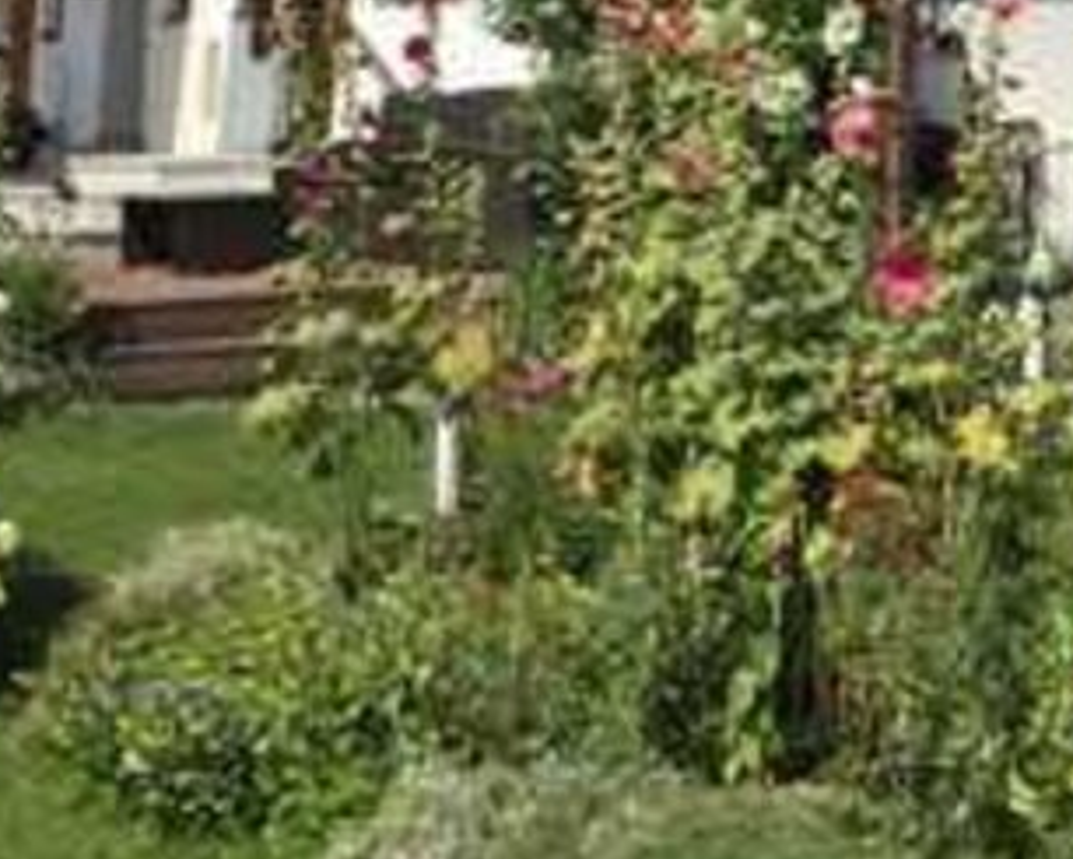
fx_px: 3526
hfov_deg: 16.4
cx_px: 1378
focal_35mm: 111
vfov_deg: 13.0
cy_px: -477
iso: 32
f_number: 2.2
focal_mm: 4.15
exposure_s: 1/2825
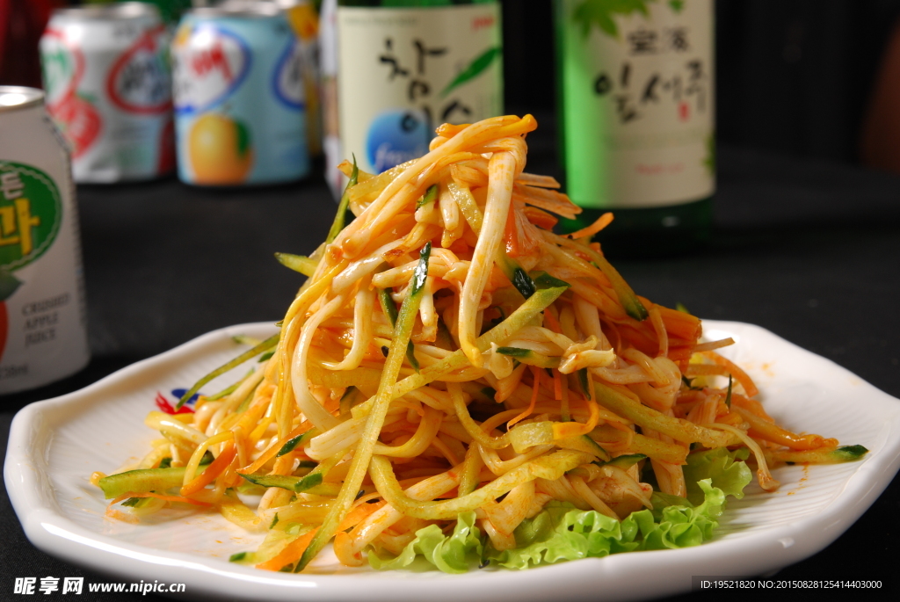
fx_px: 1877
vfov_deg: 18.2
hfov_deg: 27.0
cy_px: 301
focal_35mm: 75
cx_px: 450
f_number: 8
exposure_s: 1/125
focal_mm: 50
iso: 200
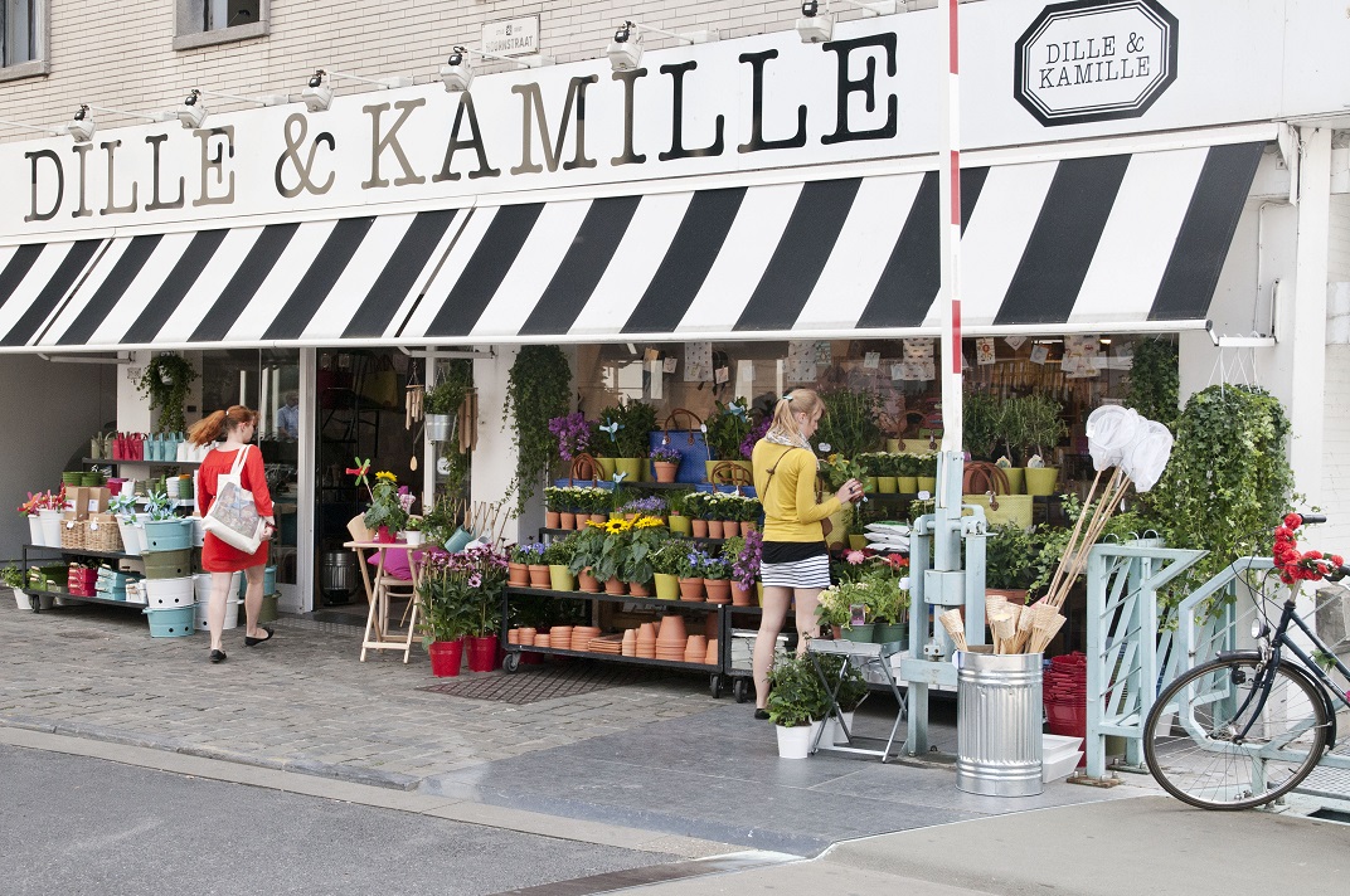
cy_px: 448
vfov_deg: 31.8
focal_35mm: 42
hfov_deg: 46.4
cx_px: 675
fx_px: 1573
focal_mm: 28
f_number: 7.1
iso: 500
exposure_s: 1/320
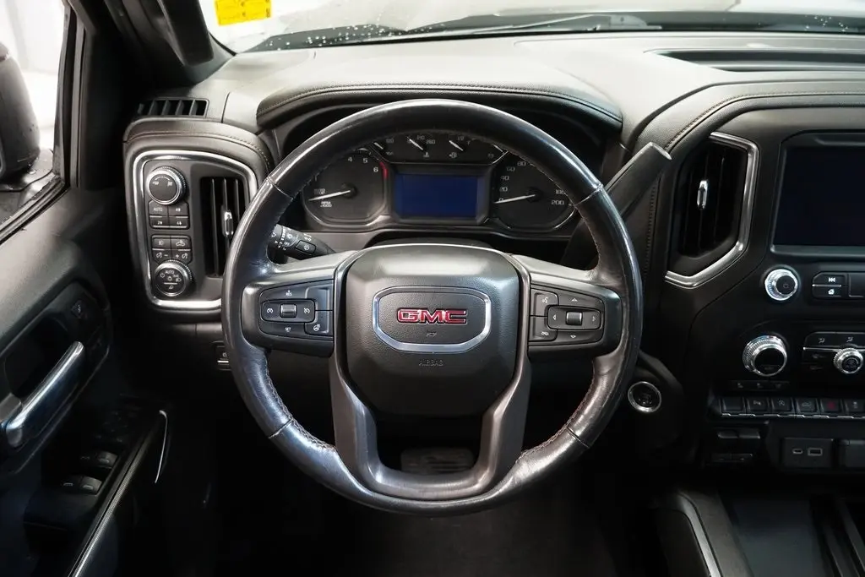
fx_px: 829
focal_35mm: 34
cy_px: 288
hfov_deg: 55.1
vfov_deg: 38.4
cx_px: 432
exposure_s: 1/25
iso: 6400
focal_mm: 23
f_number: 4
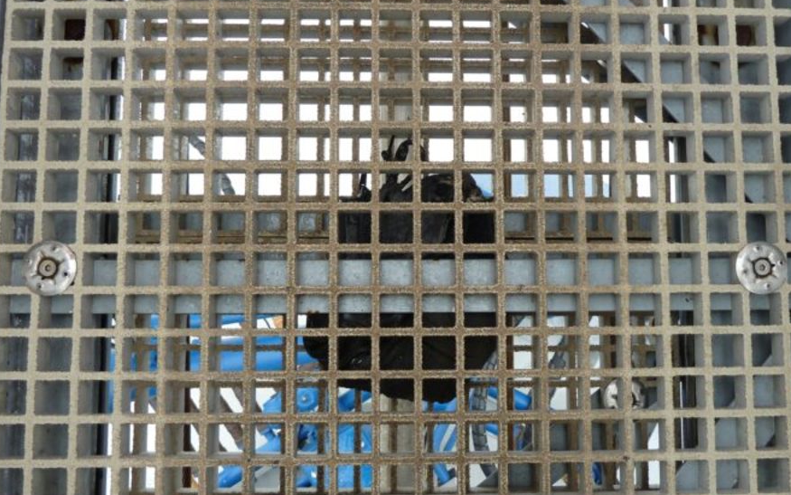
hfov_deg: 61.1
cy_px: 276
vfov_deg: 40.5
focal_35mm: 31
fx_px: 668
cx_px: 440
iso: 80
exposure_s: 1/50
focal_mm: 4.1
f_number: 3.3
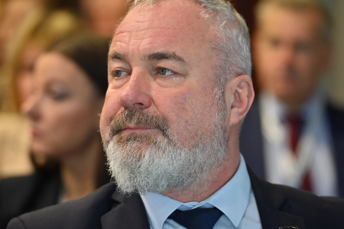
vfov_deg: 7.1
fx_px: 1853
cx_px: 175
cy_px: 107
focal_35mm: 194
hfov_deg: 10.6
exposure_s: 1/250
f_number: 2.8
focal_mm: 140
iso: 2000
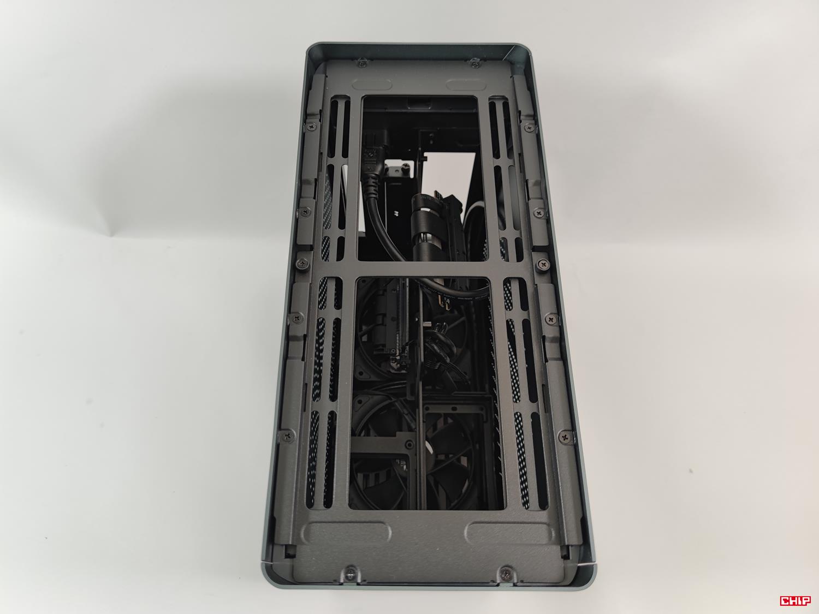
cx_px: 410
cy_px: 307
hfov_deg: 69.4
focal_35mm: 25
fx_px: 591
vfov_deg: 54.9
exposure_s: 1/100
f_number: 1.85
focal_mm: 6.78
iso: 70
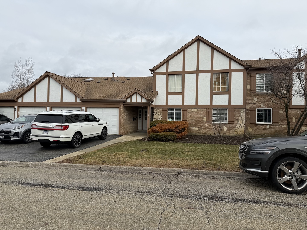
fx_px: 213
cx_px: 154
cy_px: 115
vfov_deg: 56.8
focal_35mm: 24
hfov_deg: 71.6
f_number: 1.78
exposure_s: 1/4167
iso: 80
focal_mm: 6.76
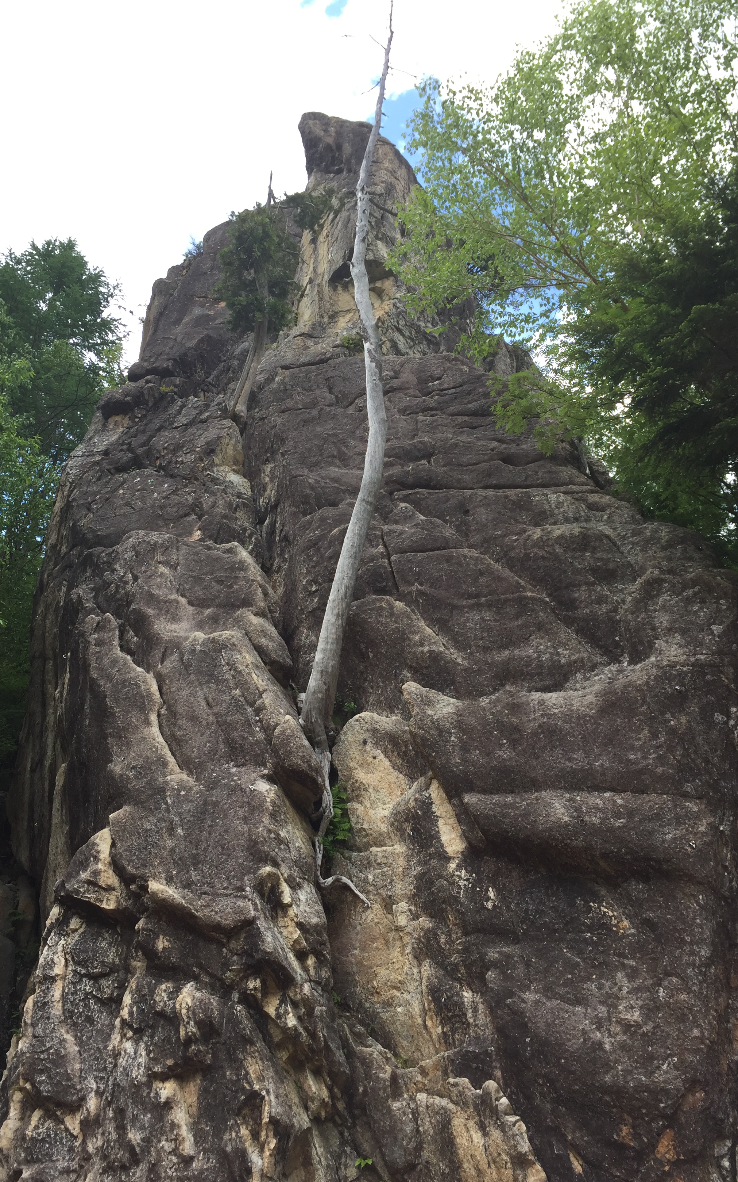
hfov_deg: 40.6
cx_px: 354
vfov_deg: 61.2
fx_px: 998
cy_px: 593
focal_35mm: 31
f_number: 2.2
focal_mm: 4.15
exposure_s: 1/373
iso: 32
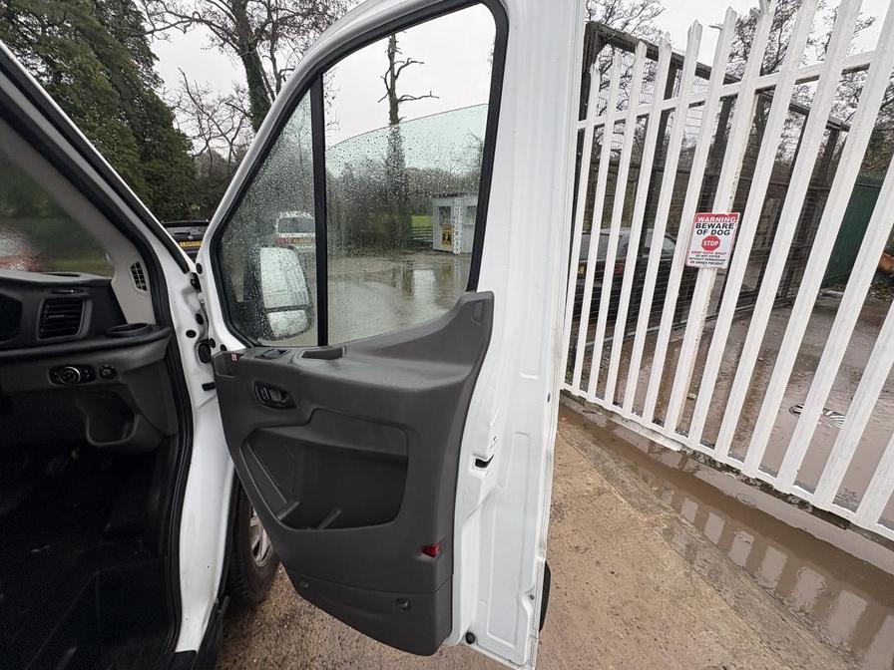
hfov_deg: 102.1
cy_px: 335
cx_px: 447
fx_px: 362
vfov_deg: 85.7
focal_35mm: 14
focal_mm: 2.22
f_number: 2.2
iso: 100
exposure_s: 1/99
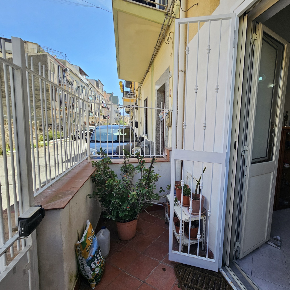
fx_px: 152
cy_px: 148
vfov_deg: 87.4
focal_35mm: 16
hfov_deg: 84.4
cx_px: 193
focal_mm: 2.2
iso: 50
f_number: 2.2
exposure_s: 1/657
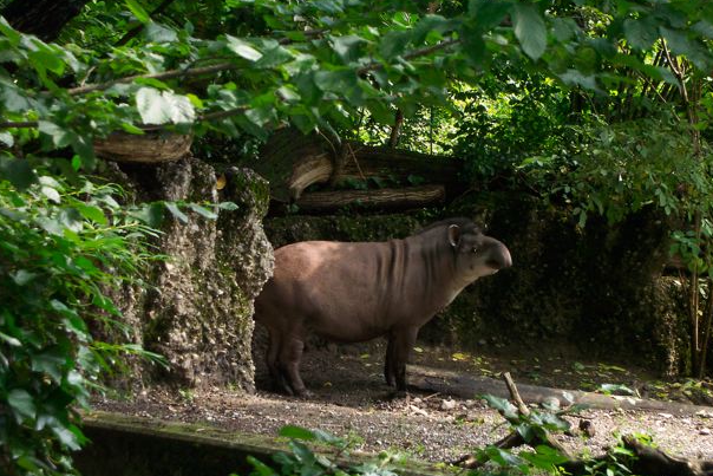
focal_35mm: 111
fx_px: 2199
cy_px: 235
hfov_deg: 18.4
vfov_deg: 12.3
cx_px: 368
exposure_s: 1/90
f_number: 4.7
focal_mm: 21.2
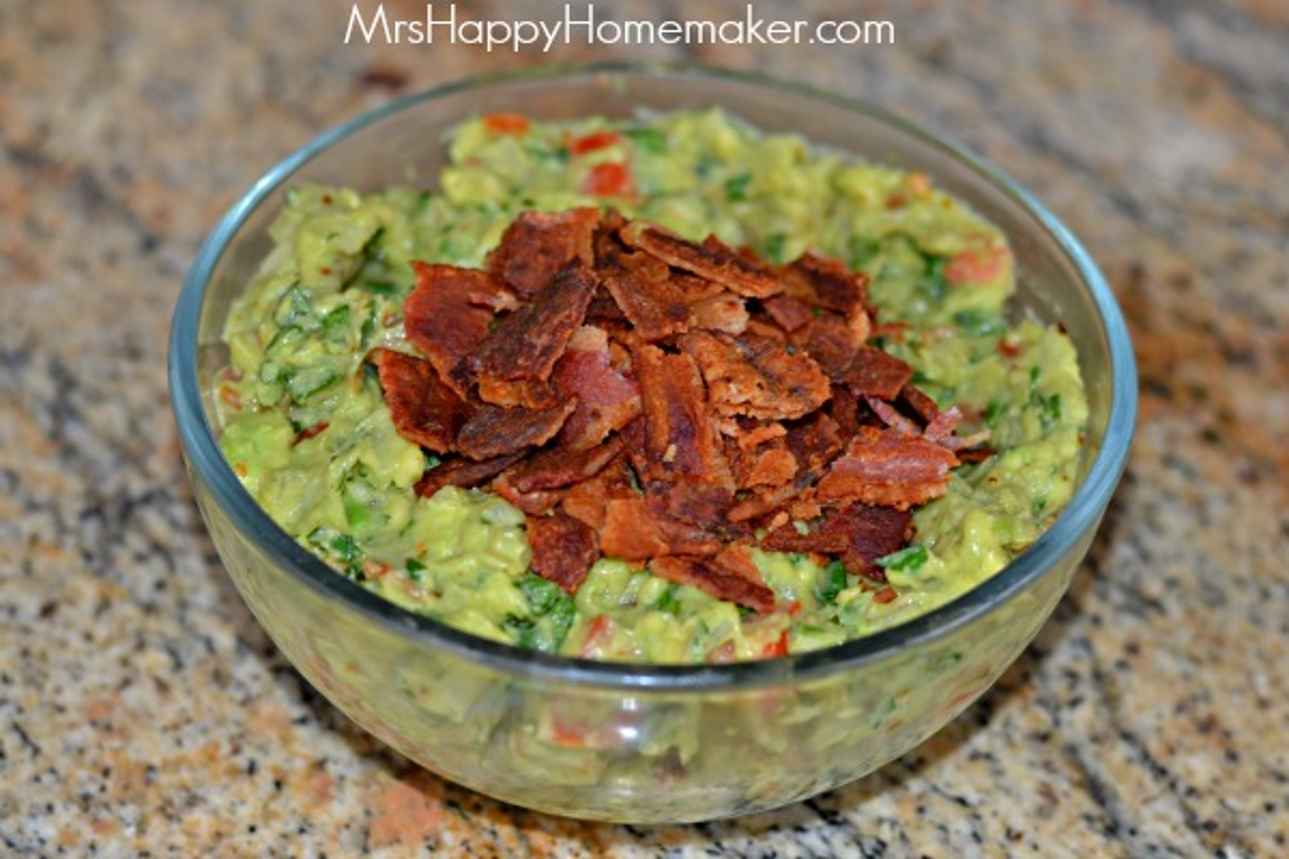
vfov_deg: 18.2
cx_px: 644
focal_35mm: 75
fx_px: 2685
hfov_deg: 27.0
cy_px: 430
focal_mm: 50
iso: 400
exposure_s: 1/125
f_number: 3.5
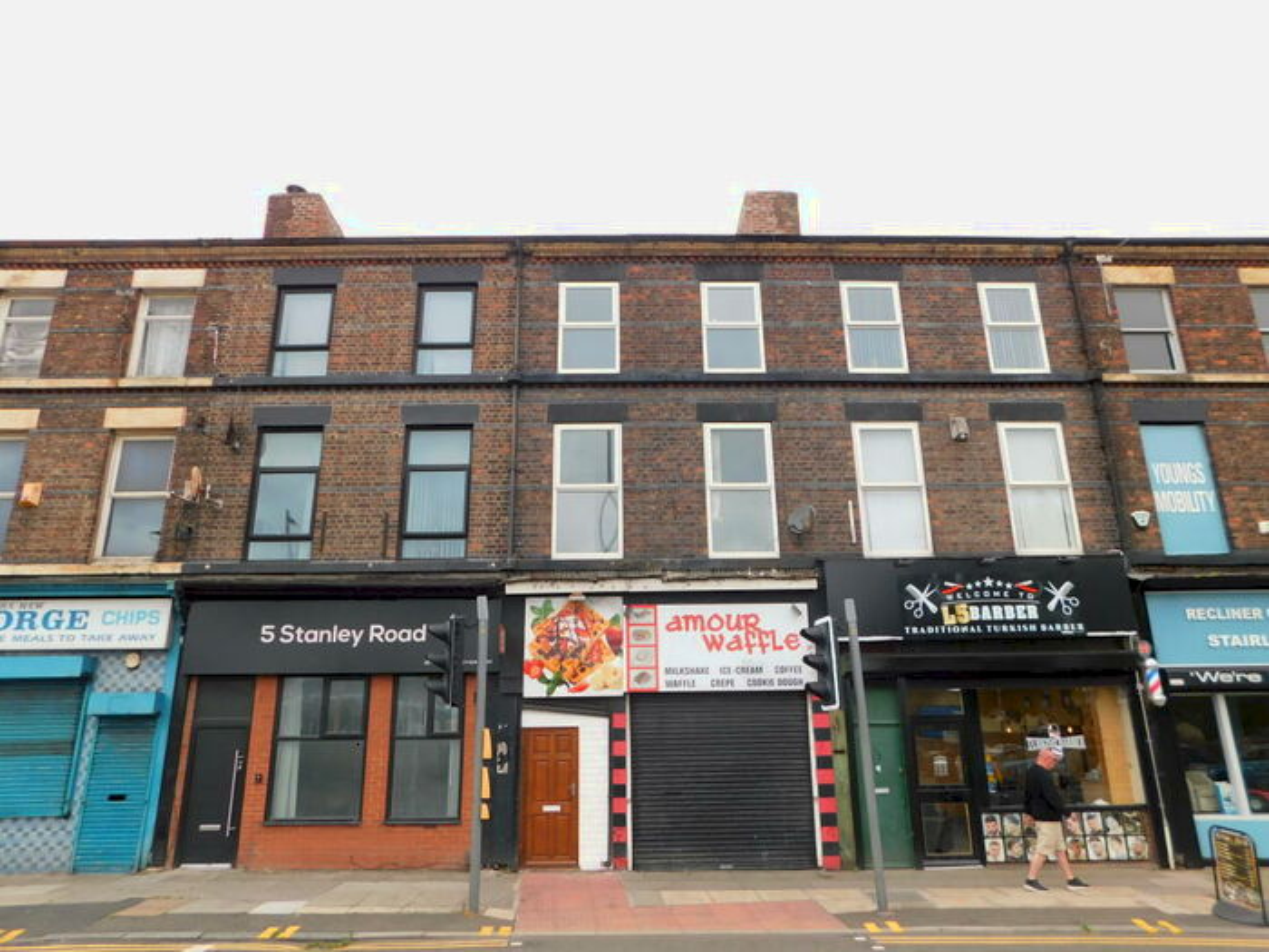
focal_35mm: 23
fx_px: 843
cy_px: 476
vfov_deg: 58.9
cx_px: 634
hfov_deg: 73.9
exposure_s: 1/500
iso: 125
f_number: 3
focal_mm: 4
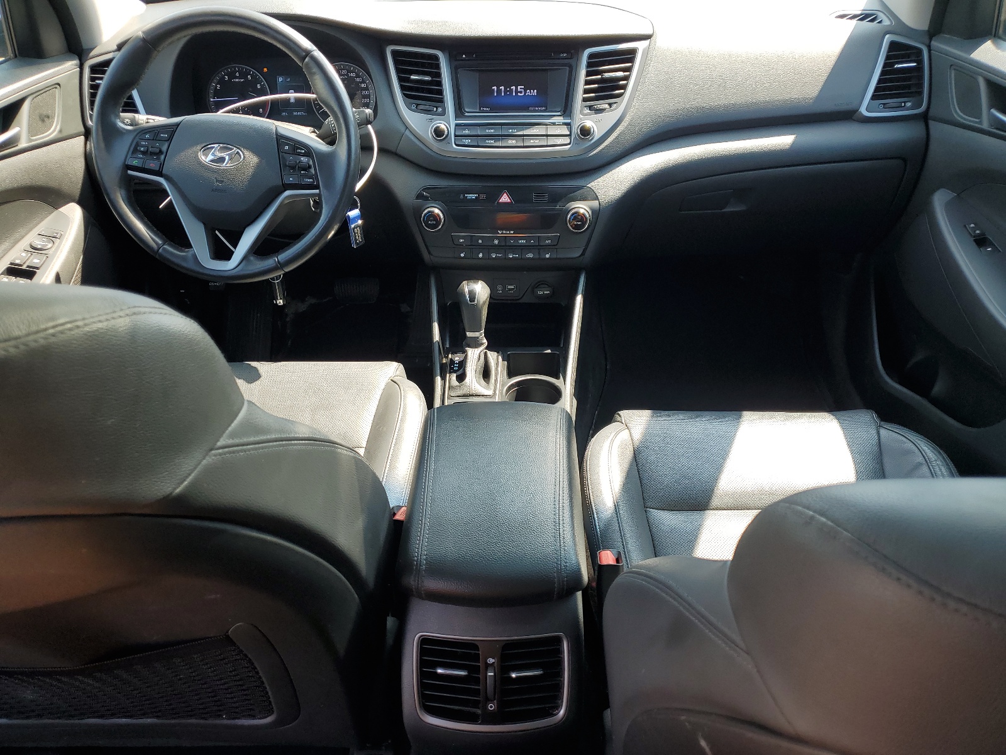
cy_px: 378
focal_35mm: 26
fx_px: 756
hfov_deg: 67.3
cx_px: 503
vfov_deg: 53.1
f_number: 1.5
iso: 50
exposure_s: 1/286
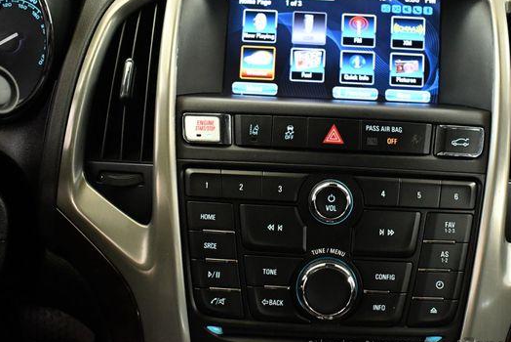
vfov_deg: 30.5
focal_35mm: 44
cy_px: 155
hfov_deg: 44.4
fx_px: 625
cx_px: 294
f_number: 3.5
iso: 3200
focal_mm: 18
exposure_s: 1/80
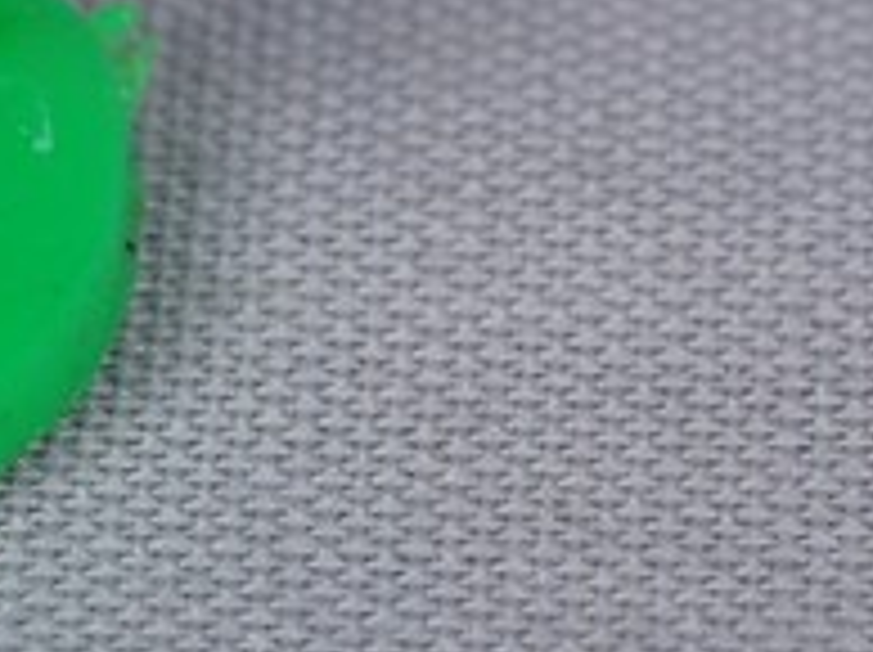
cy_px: 157
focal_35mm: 286
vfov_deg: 5.2
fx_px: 7204
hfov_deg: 6.8
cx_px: -414
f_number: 25
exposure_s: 1/125
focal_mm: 60
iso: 100
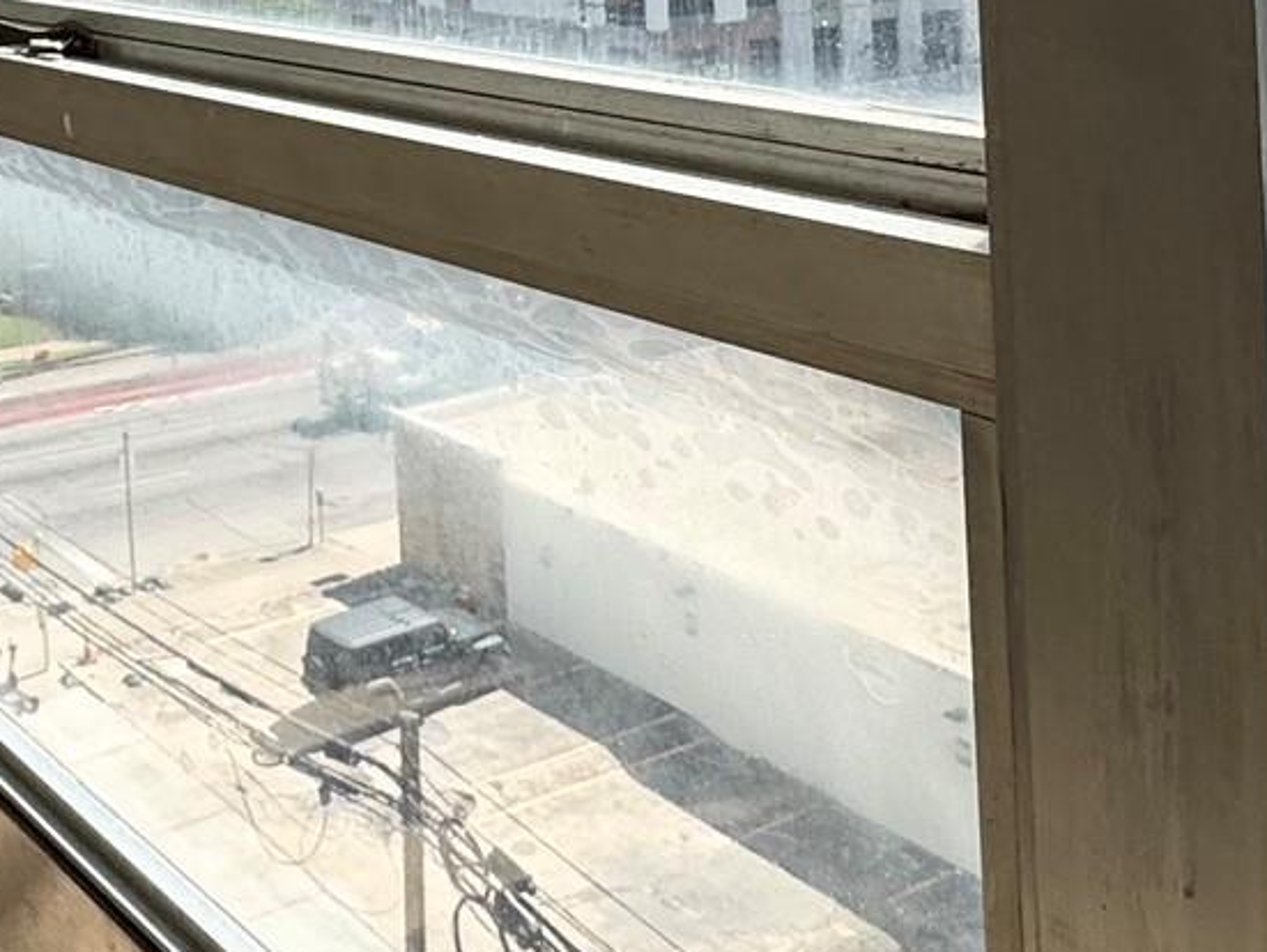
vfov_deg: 25.4
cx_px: 39
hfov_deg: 34.0
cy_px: -175
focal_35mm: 52
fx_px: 1905
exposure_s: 1/1600
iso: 50
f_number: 2.2
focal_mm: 2.22
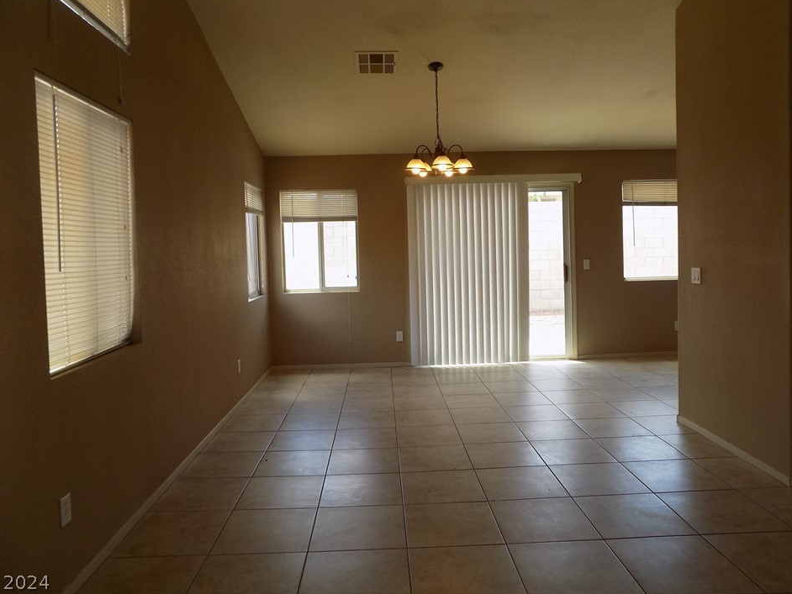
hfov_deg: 69.4
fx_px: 572
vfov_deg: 54.8
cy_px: 274
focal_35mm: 25
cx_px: 388
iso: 80
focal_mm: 4
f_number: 3.1
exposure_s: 1/80
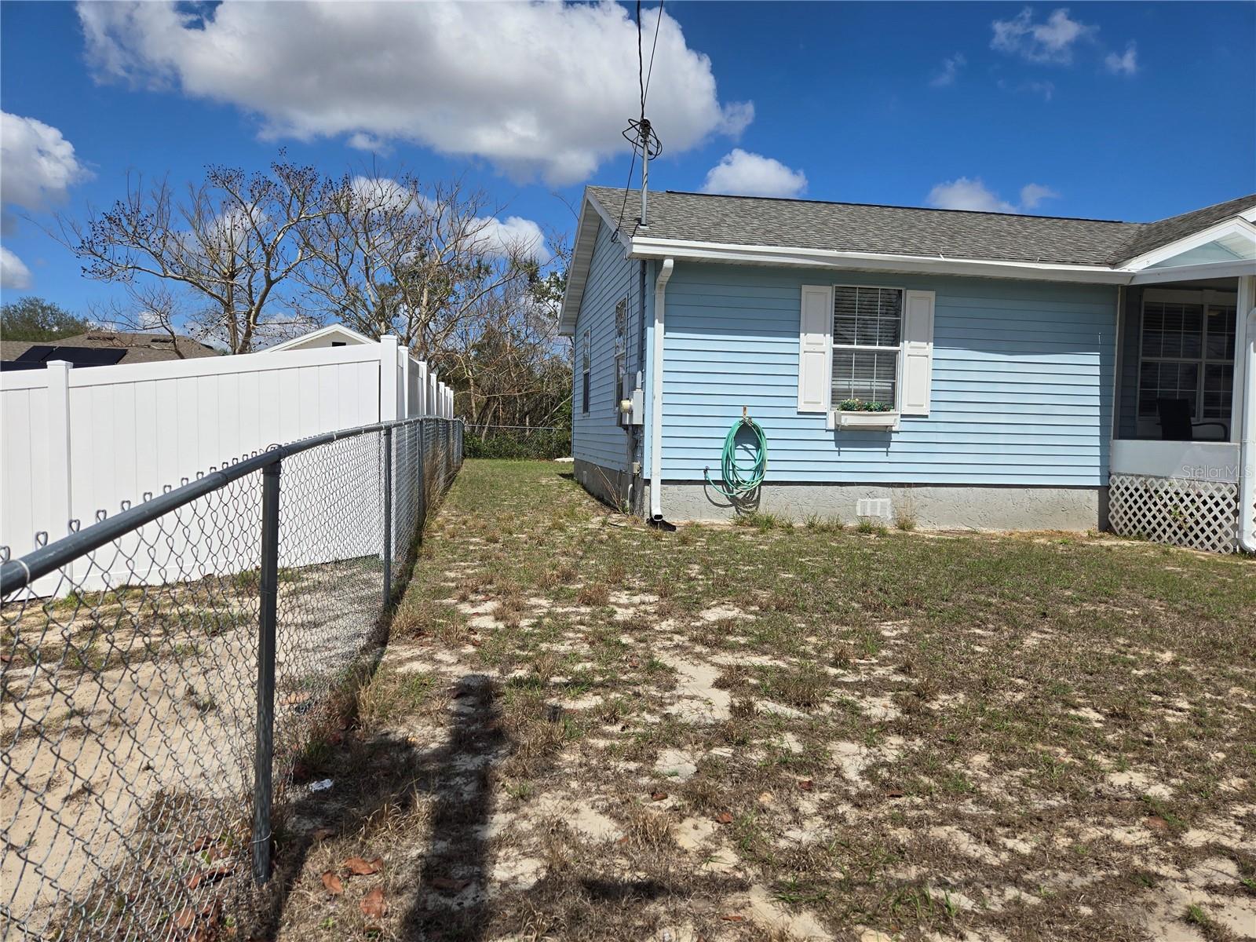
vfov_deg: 58.9
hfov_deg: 73.9
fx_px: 835
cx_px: 628
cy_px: 471
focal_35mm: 23
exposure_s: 1/3608
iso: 25
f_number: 1.8
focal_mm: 5.4
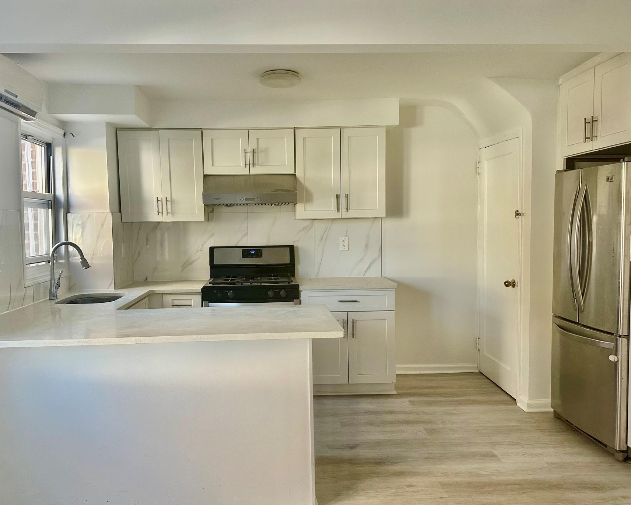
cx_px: 281
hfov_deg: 62.0
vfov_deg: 51.5
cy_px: 252
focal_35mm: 28
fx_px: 523
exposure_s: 1/121
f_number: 1.78
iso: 160
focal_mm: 6.86
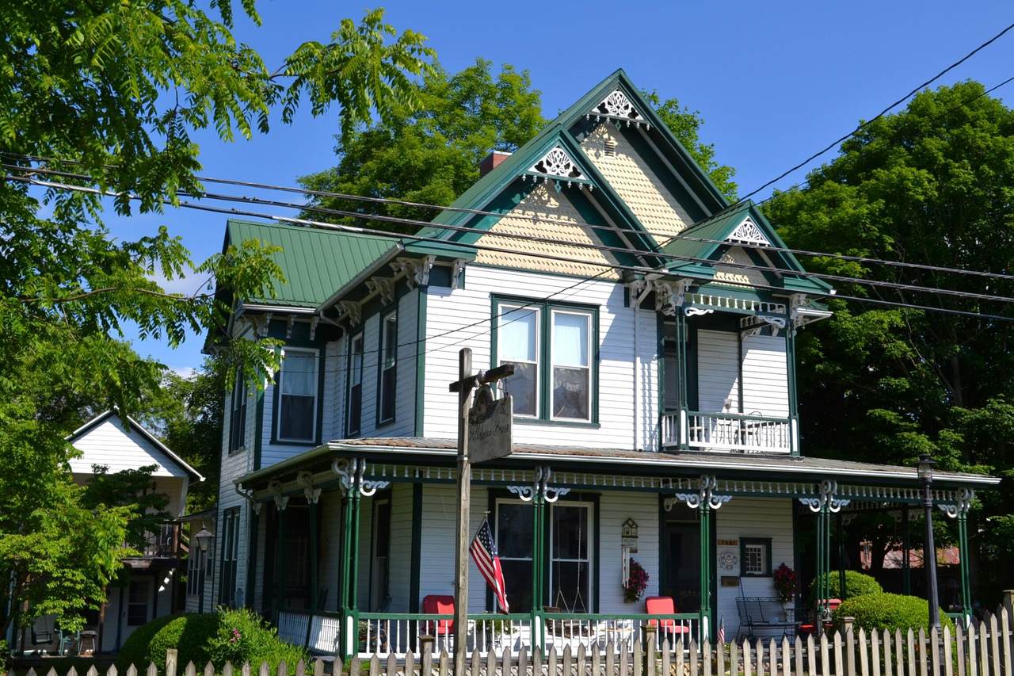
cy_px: 338
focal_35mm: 43
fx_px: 1211
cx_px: 507
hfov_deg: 45.4
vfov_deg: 31.2
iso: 100
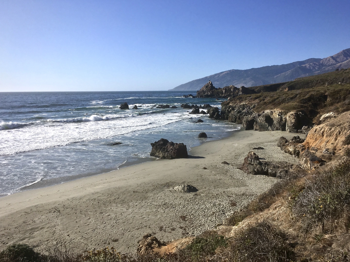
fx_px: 293
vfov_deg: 48.2
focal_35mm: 29
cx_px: 175
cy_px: 131
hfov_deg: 61.7
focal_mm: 4.15
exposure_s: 1/4274
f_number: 2.2
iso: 25
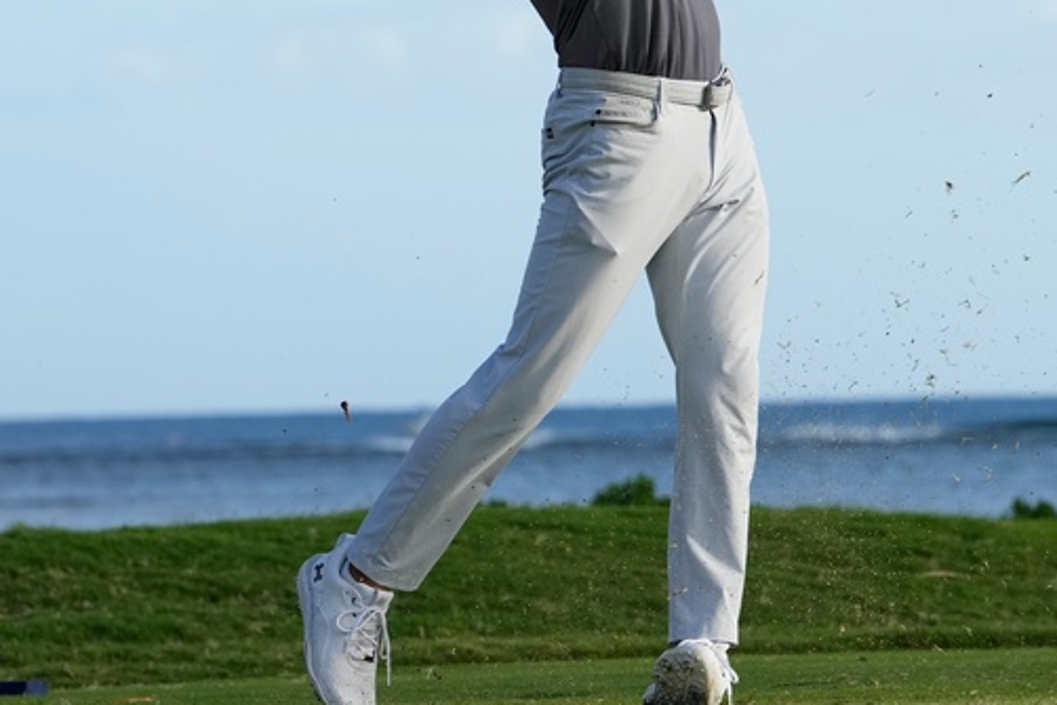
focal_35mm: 306
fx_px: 8987
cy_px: 56
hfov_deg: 6.7
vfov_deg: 4.5
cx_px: 985
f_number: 5.6
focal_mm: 150
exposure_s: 1/2000
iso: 640
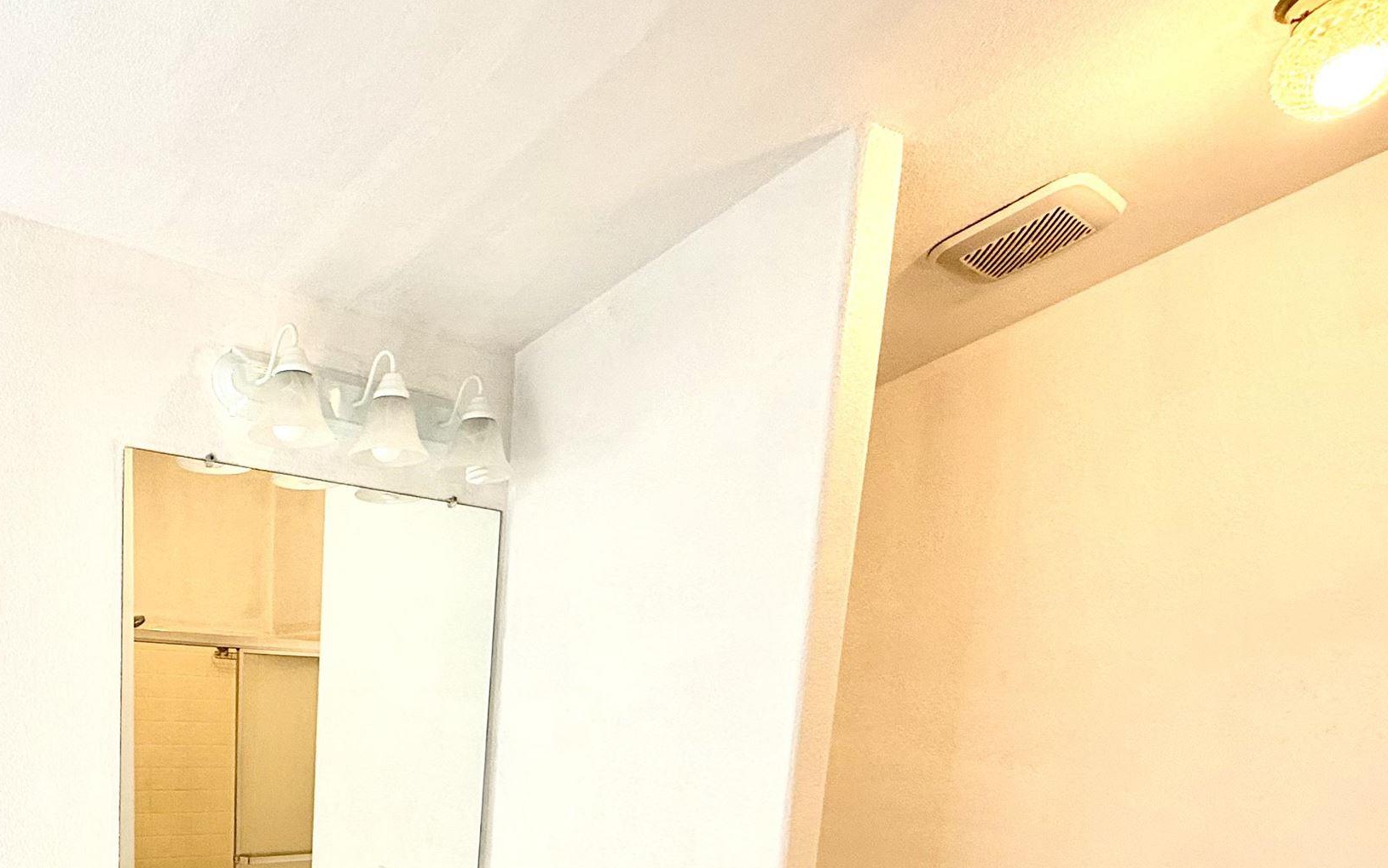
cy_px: 874
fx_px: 1059
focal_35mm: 28
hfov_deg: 60.0
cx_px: 237
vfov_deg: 39.2
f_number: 2.2
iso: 64
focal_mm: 2.22
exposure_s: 1/99
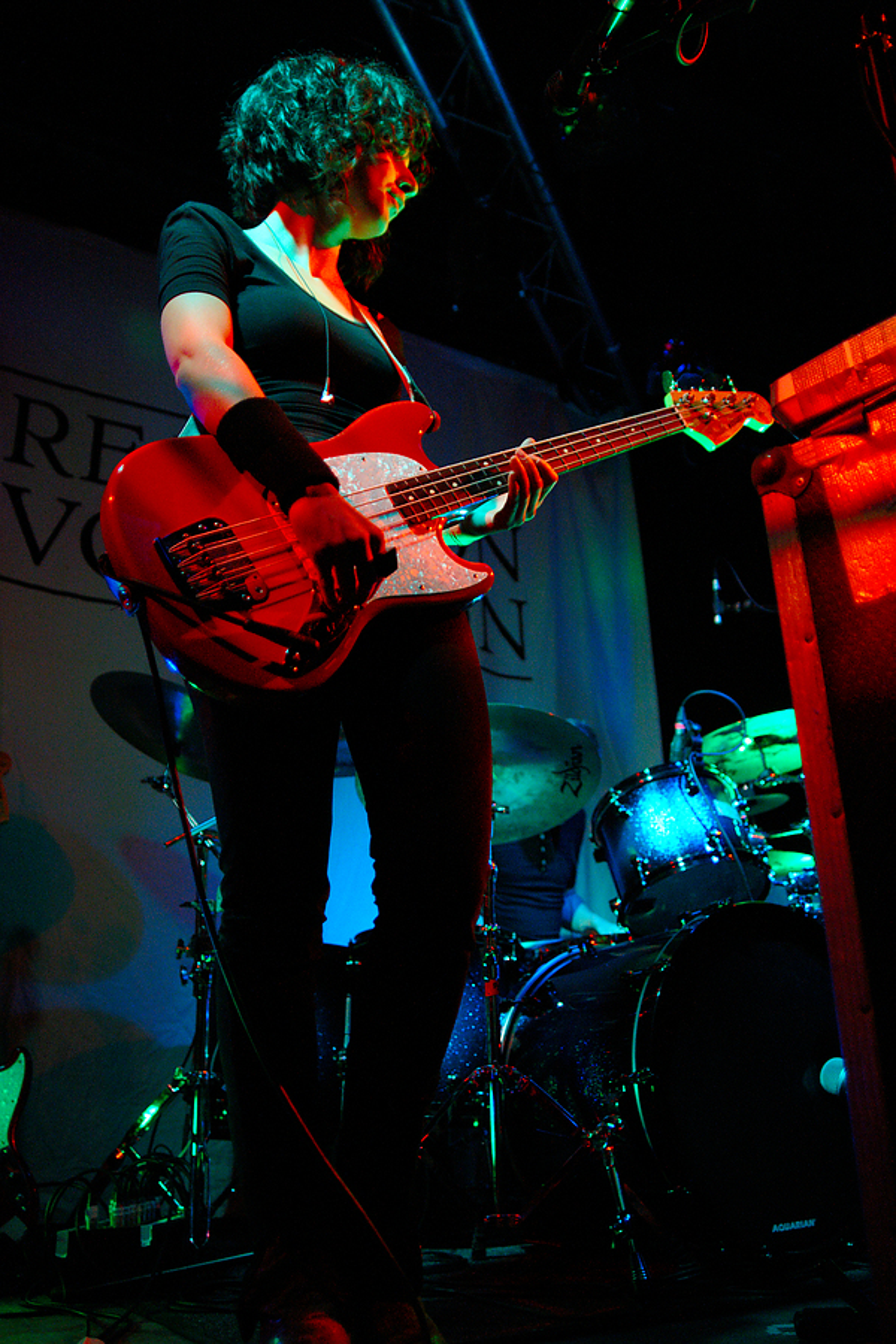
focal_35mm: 30
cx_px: 448
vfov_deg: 61.9
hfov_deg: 43.6
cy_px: 672
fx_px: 1120
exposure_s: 1/125
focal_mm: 20
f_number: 2
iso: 800
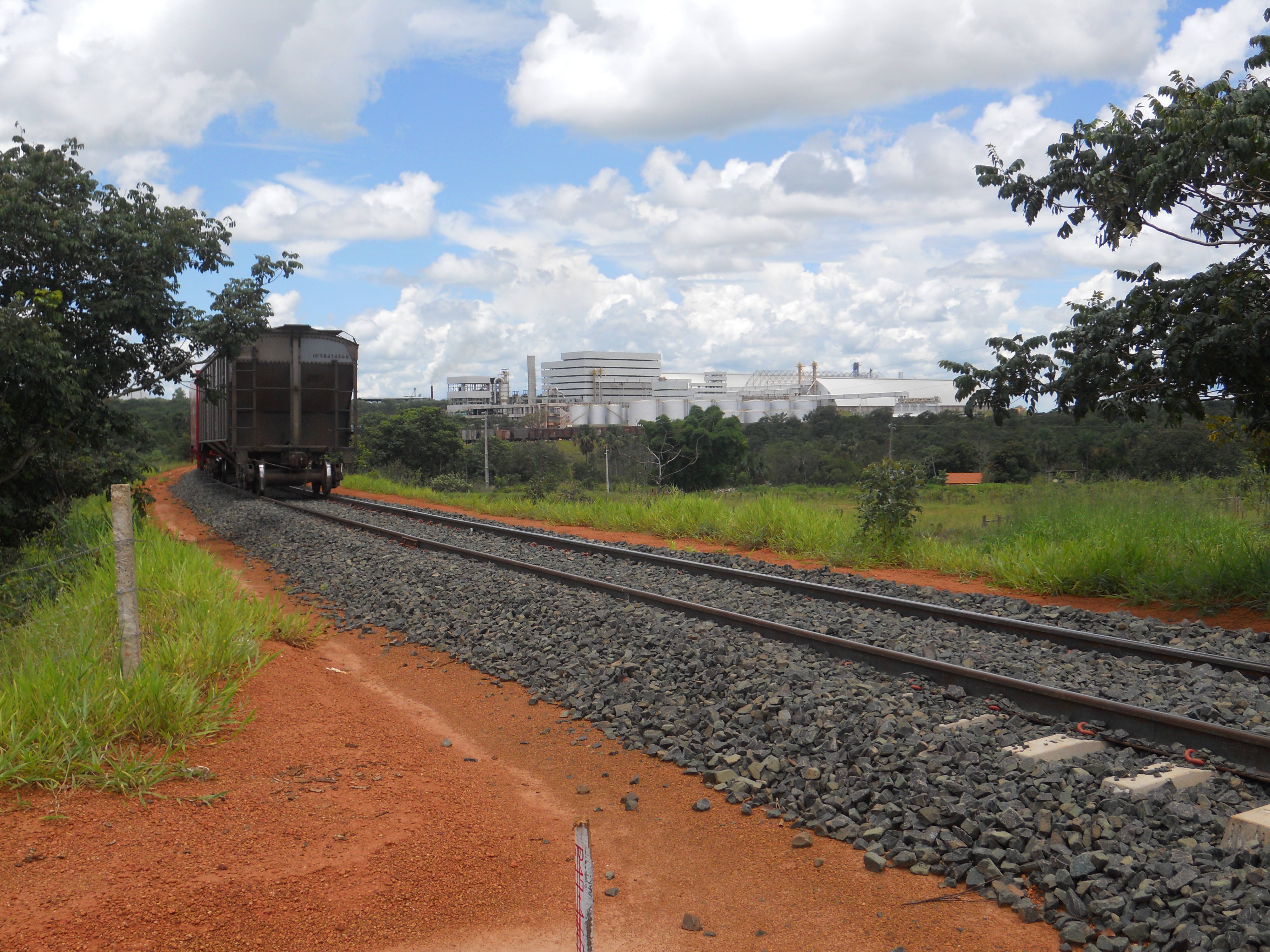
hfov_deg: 51.4
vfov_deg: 39.7
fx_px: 1321
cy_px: 476
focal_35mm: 36
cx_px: 635
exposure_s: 1/400
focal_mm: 6.4
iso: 80
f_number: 6
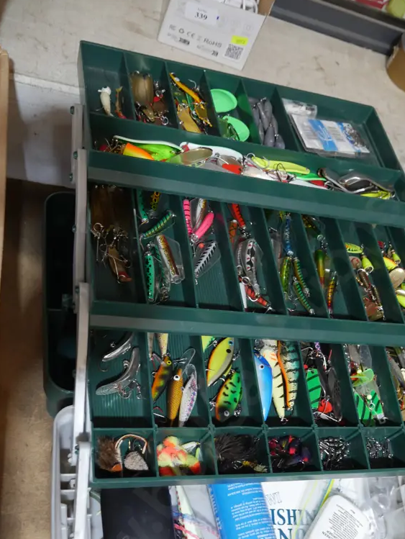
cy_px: 352
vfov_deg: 45.2
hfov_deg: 34.8
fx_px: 639
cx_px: 274
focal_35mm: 41
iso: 640
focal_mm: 15
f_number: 3.6
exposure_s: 1/60
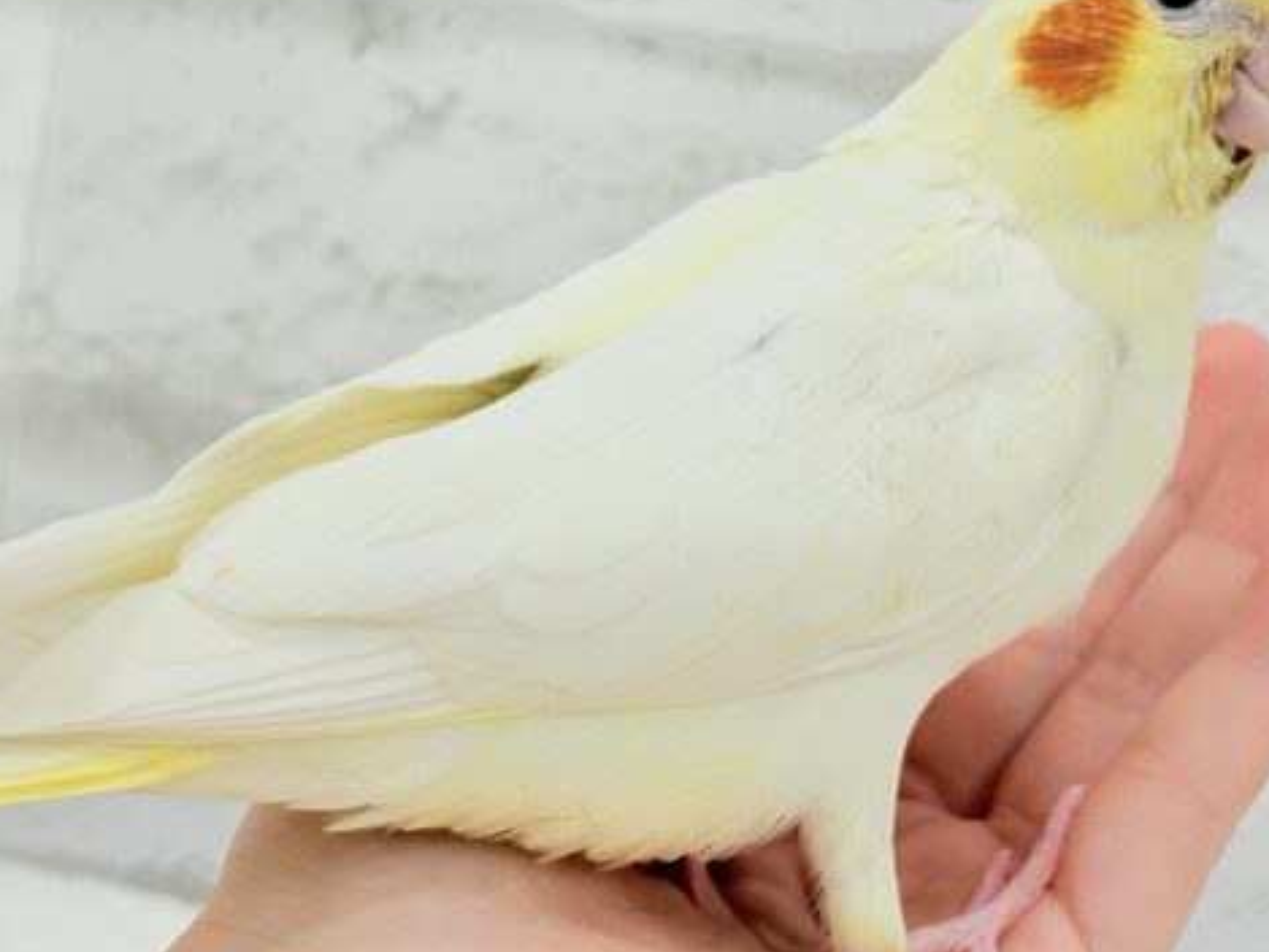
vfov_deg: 20.7
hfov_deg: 27.4
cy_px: 308
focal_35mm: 71
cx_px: 712
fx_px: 2603
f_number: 1.6
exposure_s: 1/50
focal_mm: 5.96
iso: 32
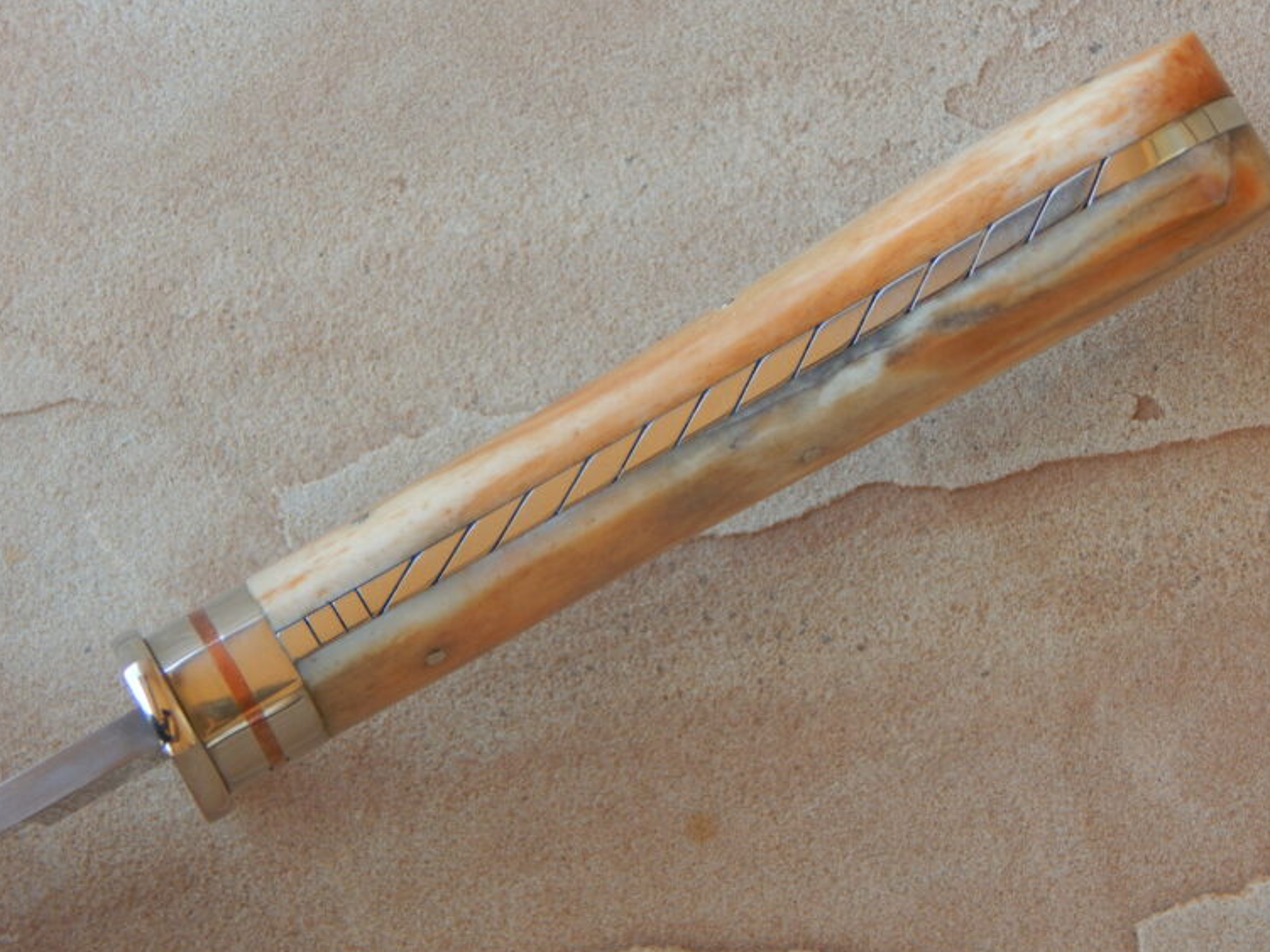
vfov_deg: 11.1
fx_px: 4915
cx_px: 641
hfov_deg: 14.7
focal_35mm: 134
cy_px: 470
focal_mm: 23.4
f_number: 4.8
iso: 140
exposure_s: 1/60
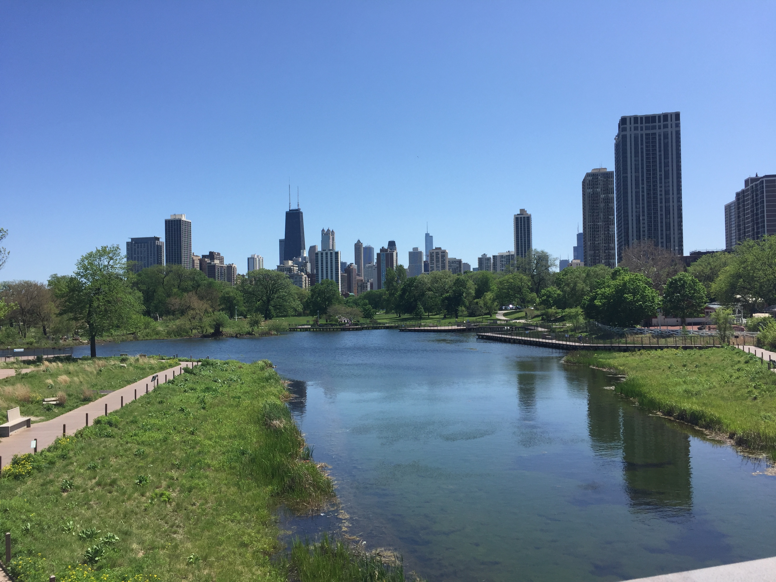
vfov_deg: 48.2
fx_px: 650
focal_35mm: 29
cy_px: 291
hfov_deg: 61.7
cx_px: 388
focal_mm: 4.15
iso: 32
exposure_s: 1/1883
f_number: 2.2
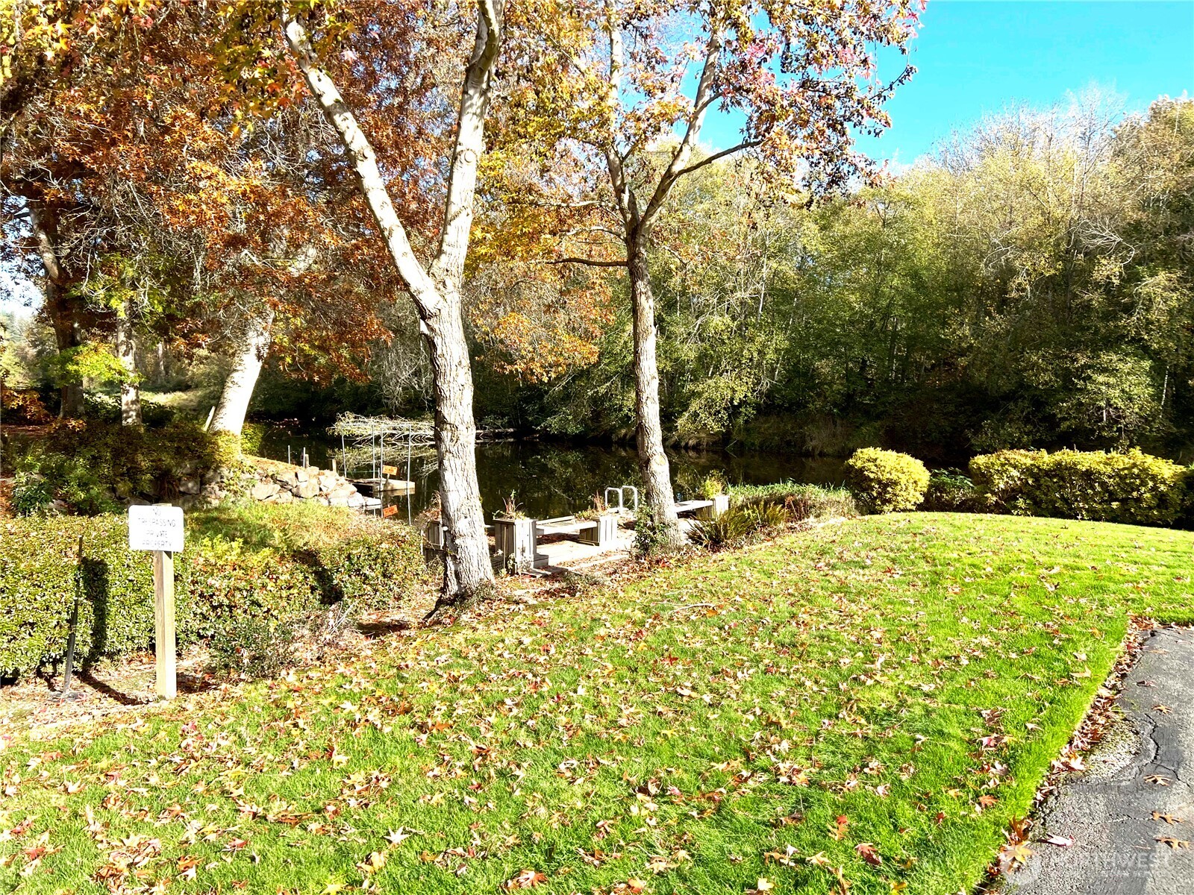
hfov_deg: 67.3
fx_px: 897
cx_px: 597
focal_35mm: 26
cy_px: 448
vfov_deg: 53.1
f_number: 1.5
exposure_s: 1/1575
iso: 50
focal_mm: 5.7
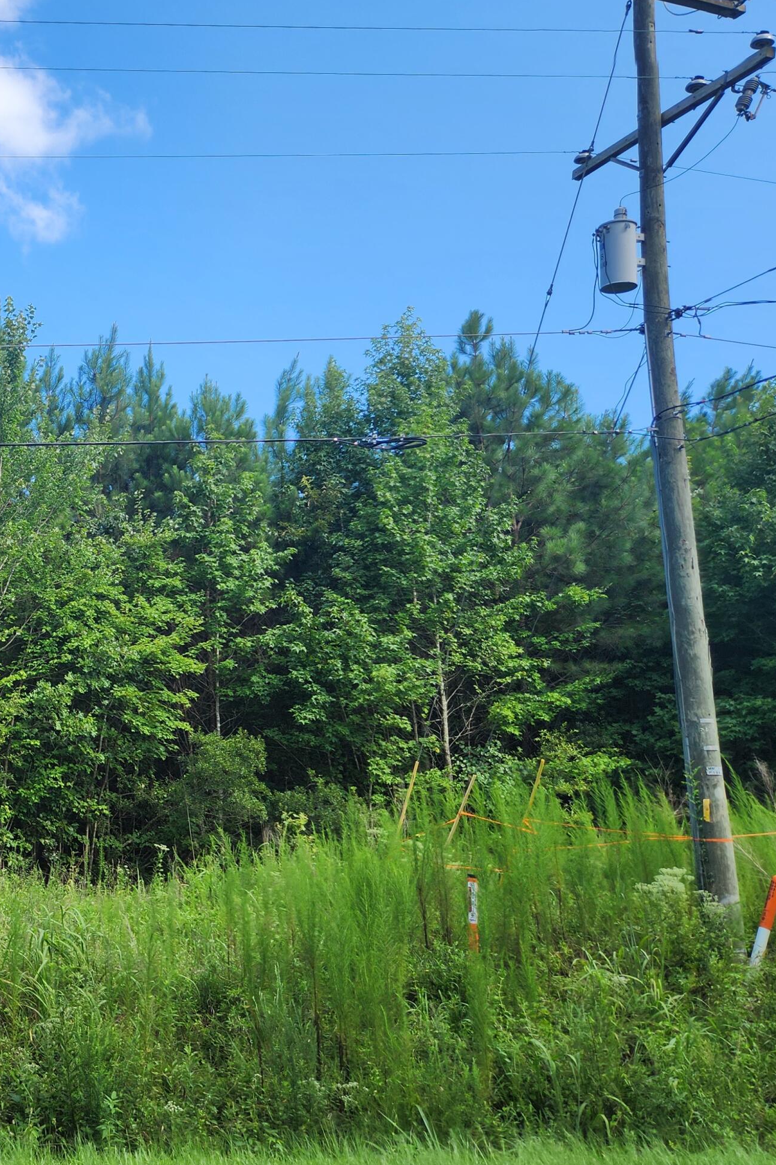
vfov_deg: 51.8
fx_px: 1196
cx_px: -104
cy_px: 530
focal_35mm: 37
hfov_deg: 31.4
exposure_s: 1/679
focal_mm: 5.4
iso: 20
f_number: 1.8
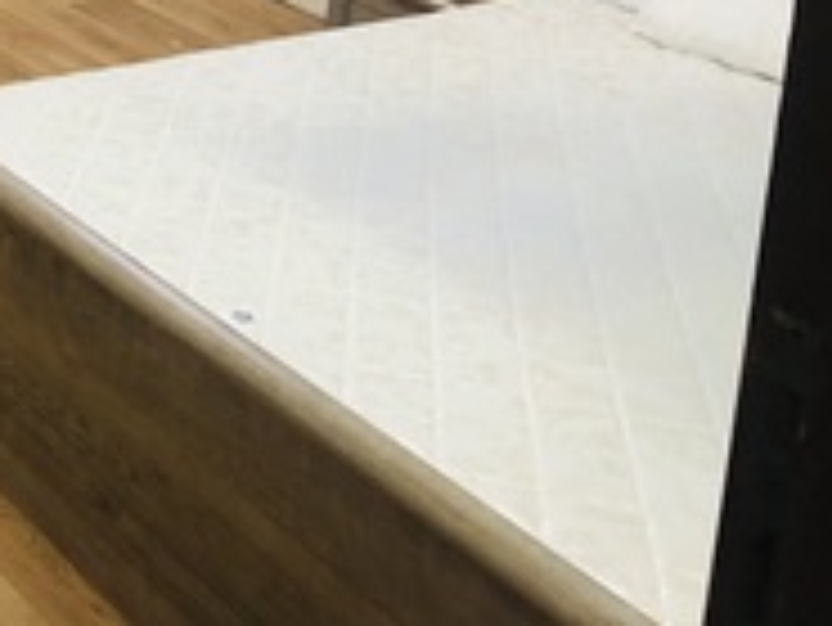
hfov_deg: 25.5
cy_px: -142
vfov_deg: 19.9
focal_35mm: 69
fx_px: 1660
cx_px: -146
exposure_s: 1/15
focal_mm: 4
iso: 80
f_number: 1.8
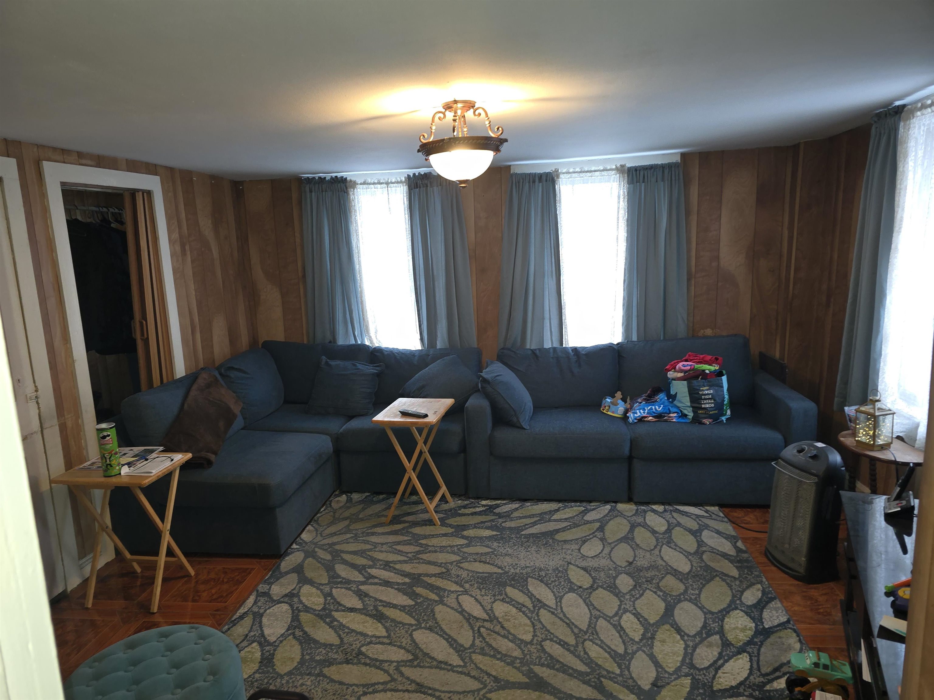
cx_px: 467
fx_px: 621
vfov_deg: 58.9
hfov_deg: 73.9
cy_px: 350
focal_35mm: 23
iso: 125
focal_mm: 6.3
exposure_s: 1/20
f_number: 1.7
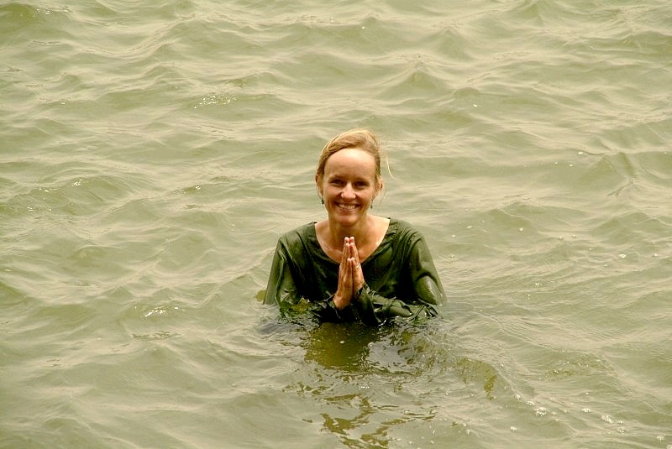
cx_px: 336
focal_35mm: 300
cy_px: 224
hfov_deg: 6.9
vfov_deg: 4.6
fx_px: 5605
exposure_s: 1/1500
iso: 1600
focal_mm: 200
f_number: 9.5
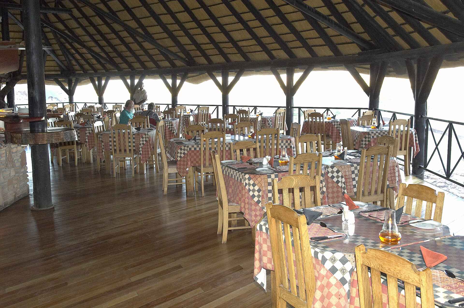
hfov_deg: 49.6
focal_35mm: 39
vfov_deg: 34.1
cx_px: 232
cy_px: 154
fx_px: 502
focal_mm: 26
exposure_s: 1/30
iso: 400
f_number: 5.6
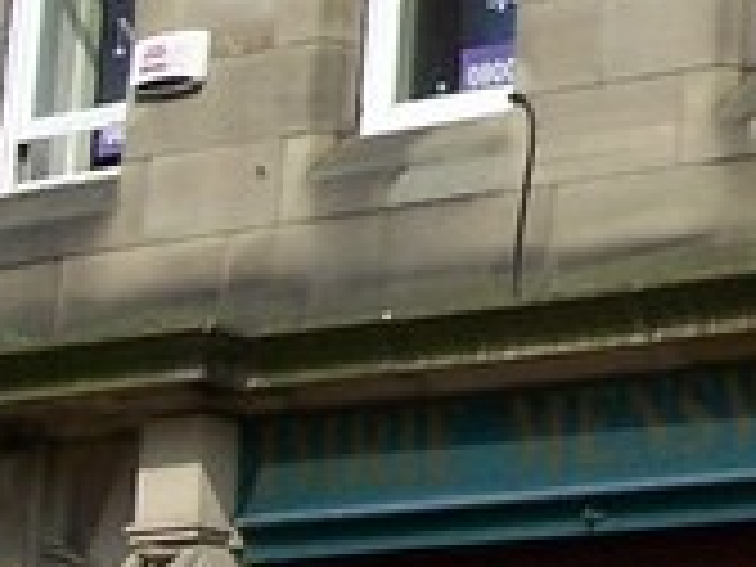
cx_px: 1098
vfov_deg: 7.1
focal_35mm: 207
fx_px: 4521
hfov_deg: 9.3
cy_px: -162
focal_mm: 5.6
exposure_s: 1/350
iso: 80
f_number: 5.6
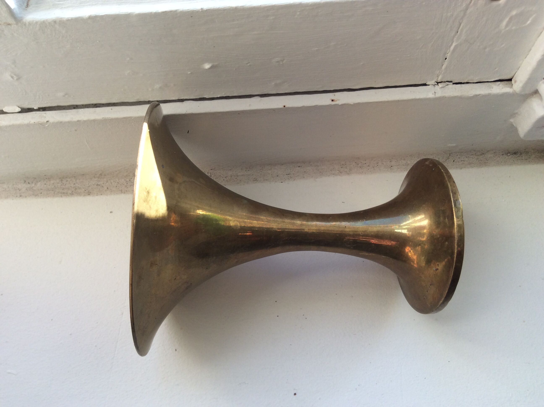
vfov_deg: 44.1
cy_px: 204
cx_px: 272
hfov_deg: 56.9
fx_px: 502
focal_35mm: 32
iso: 32
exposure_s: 1/189
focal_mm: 3.3
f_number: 2.4
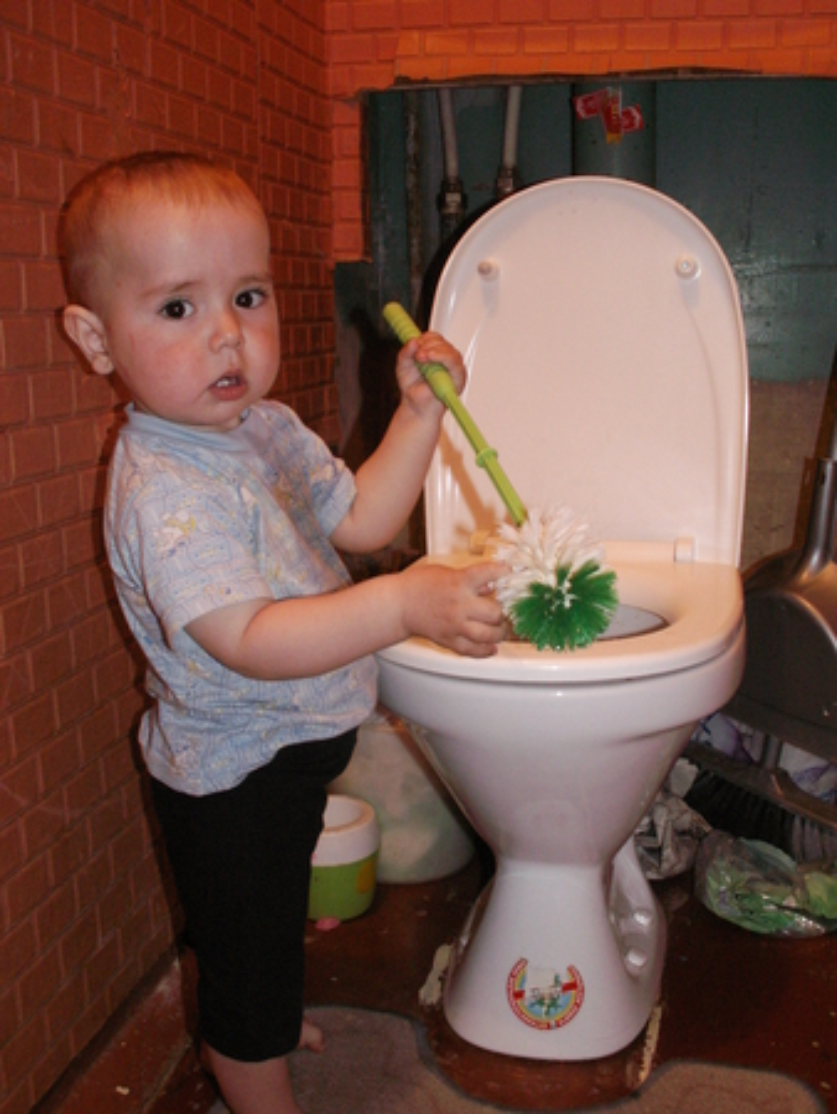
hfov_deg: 40.7
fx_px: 1127
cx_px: 418
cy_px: 557
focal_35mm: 35
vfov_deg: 52.6
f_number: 2.8
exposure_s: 1/40
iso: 160
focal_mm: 5.86
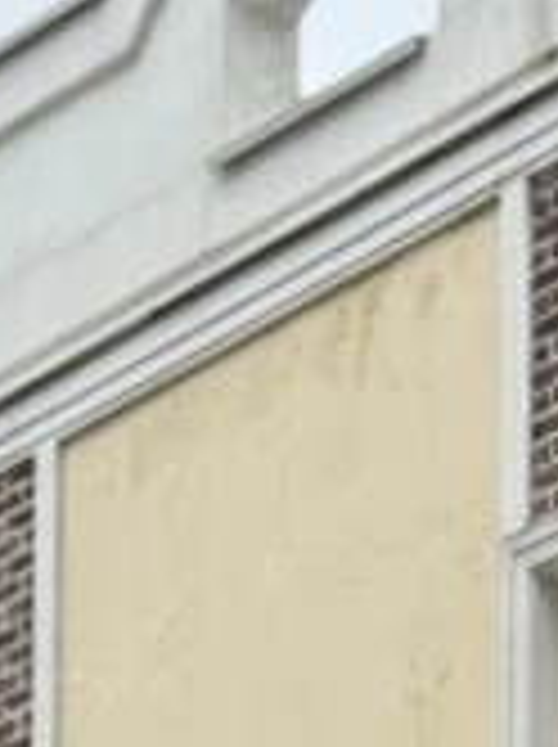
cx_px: 1102
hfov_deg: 4.2
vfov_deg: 5.4
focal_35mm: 348
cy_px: 2084
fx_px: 7499
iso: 50
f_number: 1.78
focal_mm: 6.76
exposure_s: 1/100
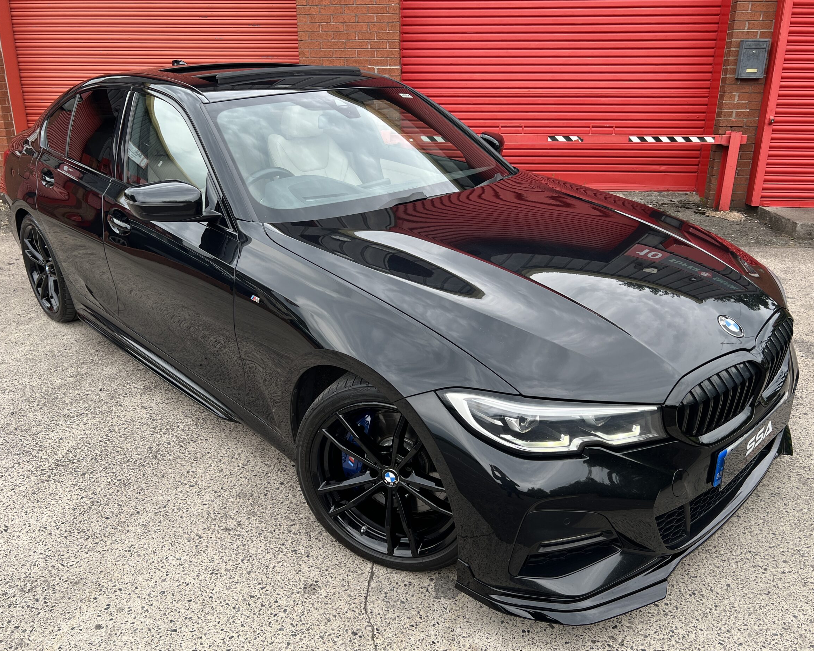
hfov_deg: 62.2
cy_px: 320
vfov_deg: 51.5
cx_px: 406
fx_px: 675
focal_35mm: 28
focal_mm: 5.7
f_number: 1.5
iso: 50
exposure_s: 1/389
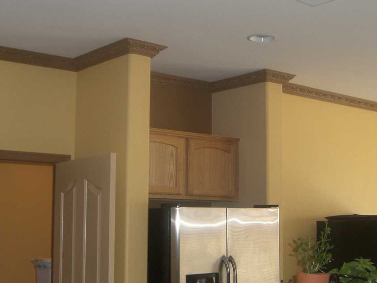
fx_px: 653
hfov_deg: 32.2
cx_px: 209
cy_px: 122
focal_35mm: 60
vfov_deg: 24.4
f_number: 2.7
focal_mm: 6.2
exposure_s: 1/60
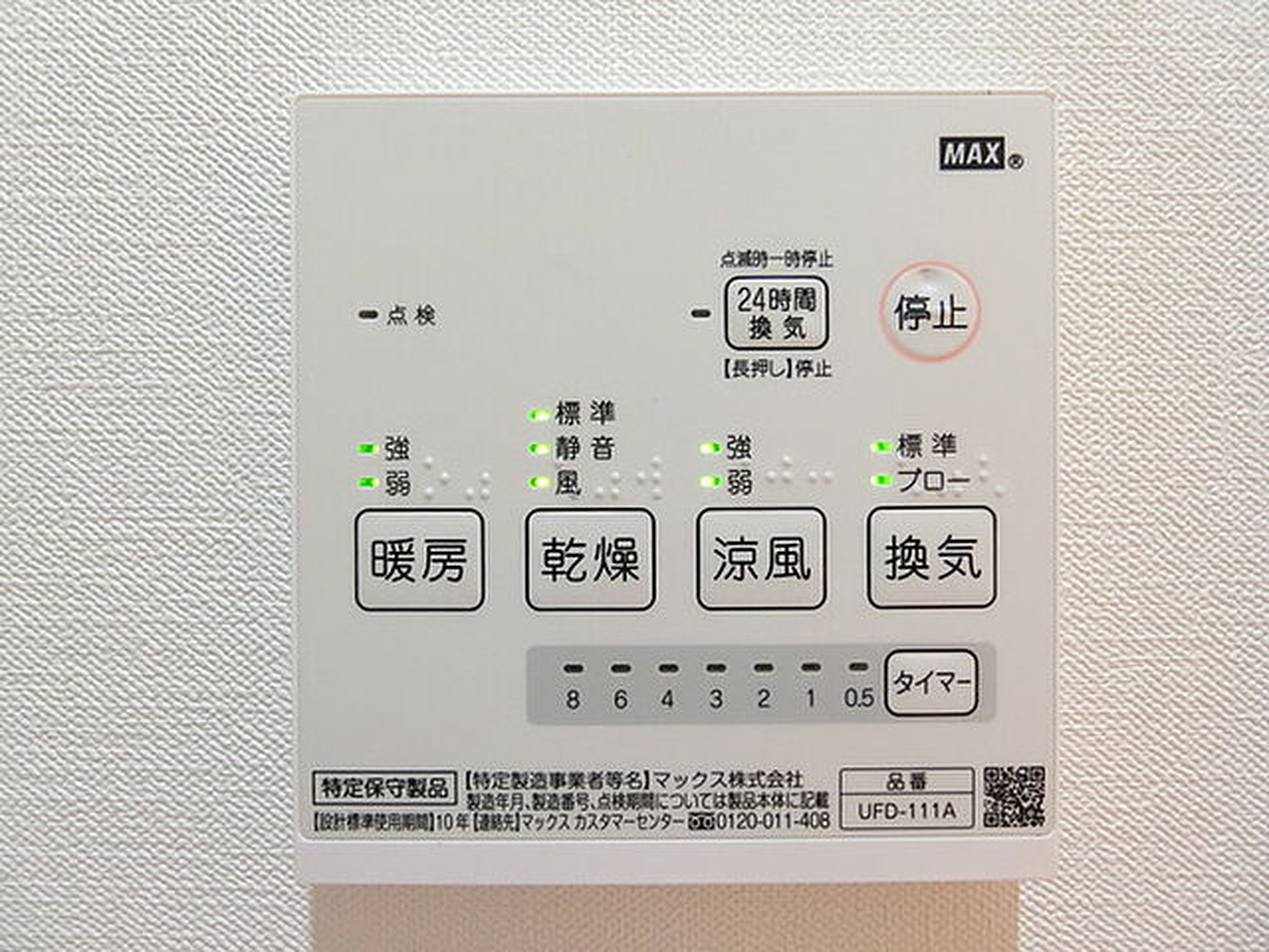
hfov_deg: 84.7
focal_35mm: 19
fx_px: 697
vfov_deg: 68.7
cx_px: 634
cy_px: 476
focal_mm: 4.06
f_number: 2.7
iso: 400
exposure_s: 1/50
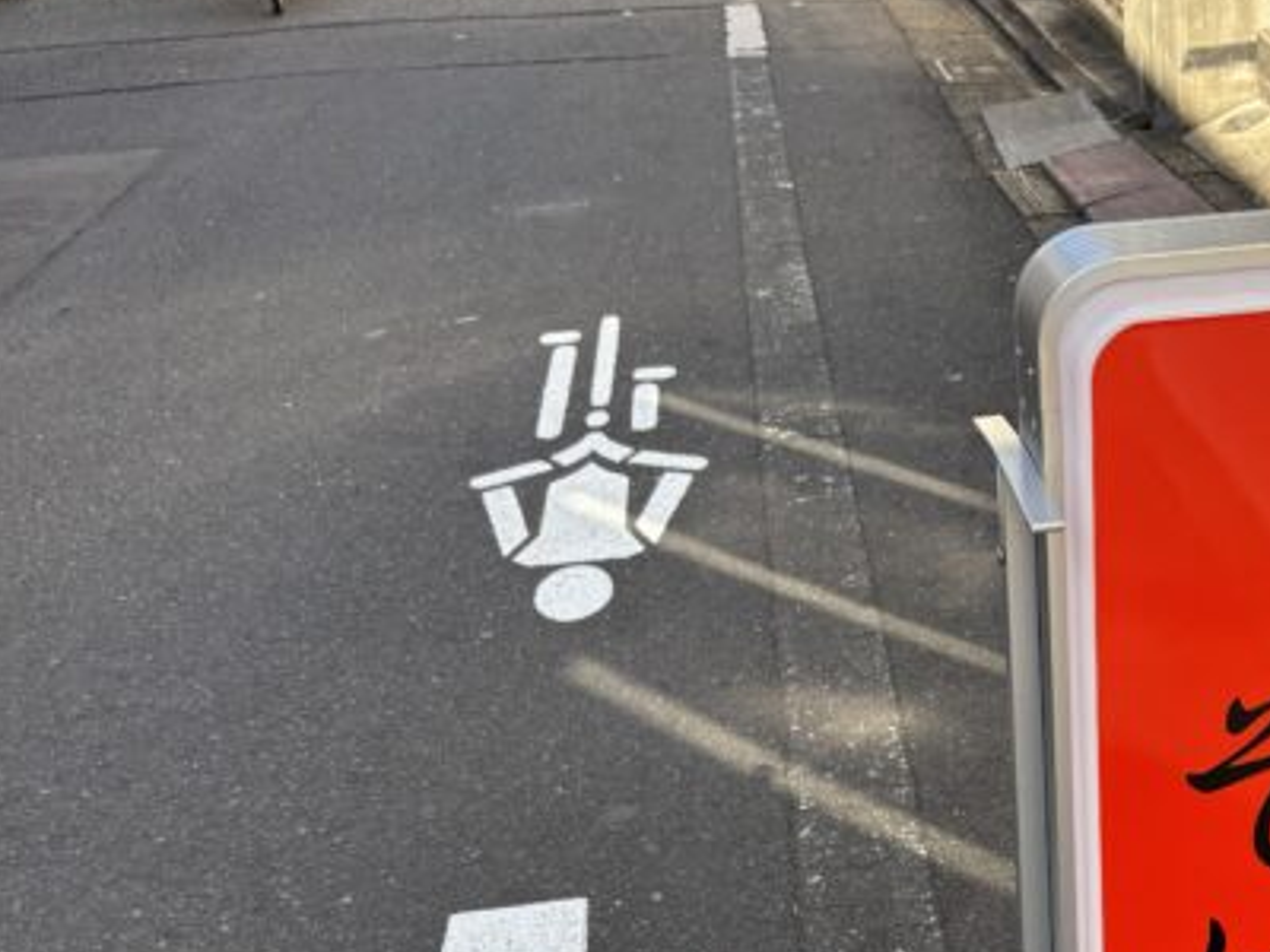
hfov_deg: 35.5
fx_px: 1908
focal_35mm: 52
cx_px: 1041
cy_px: 777
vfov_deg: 27.4
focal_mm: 5.96
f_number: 1.6
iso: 50
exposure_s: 1/411
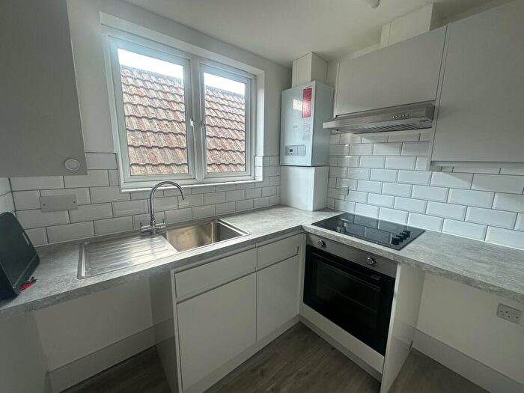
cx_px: 262
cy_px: 196
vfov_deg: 85.7
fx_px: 212
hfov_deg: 102.1
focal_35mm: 14
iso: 40
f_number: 2.2
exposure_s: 1/109
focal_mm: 2.22
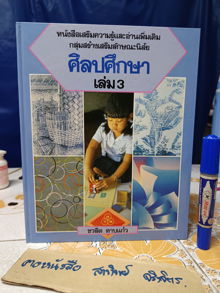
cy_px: 146
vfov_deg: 71.6
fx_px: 203
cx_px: 110
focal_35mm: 24
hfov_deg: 56.8
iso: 1280
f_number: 1.7
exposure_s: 1/25
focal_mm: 5.31
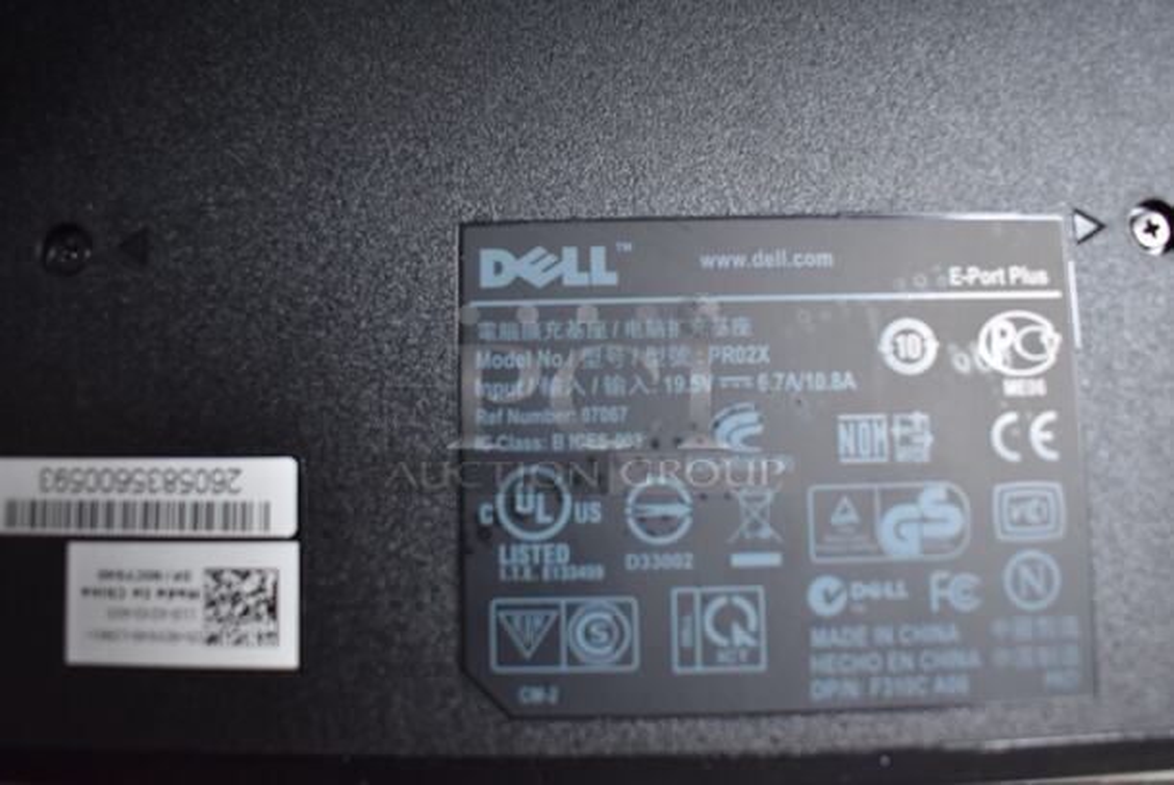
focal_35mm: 27
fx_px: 881
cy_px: 392
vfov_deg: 48.0
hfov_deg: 67.3
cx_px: 587
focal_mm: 18
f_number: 3.5
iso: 900
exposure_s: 1/125
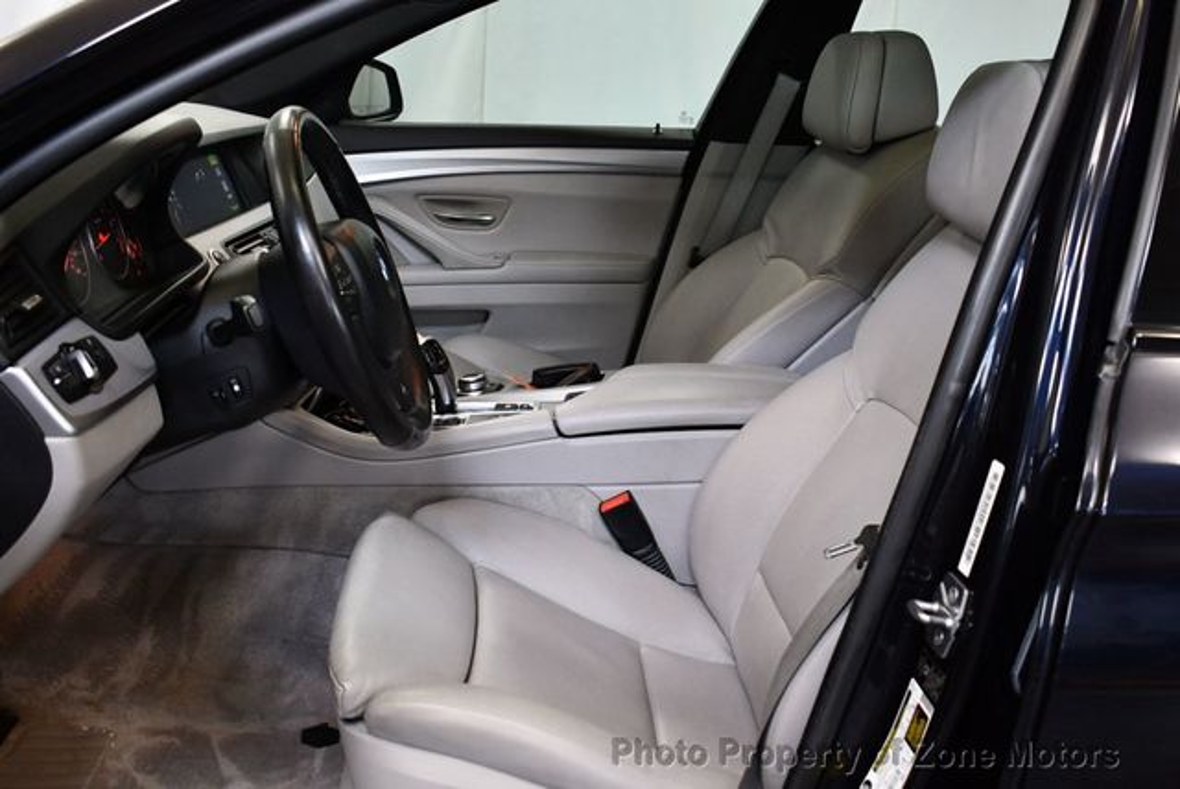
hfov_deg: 53.1
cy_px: 394
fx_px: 1181
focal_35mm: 36
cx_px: 590
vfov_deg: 36.9
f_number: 3.5
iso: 1250
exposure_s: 1/125
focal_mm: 18
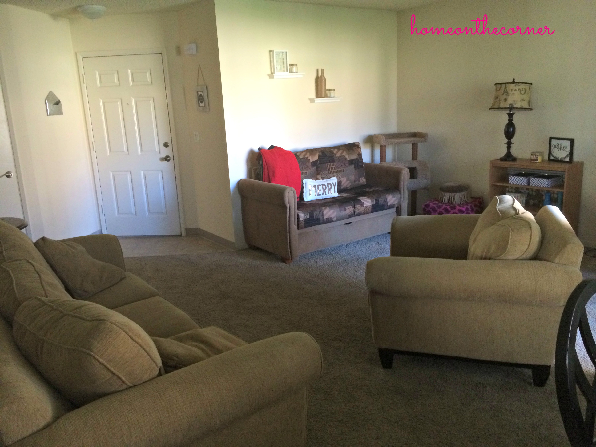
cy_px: 224
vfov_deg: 48.2
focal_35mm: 29
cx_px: 298
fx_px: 499
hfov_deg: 61.7
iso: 250
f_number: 2.2
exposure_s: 1/30
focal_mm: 4.15
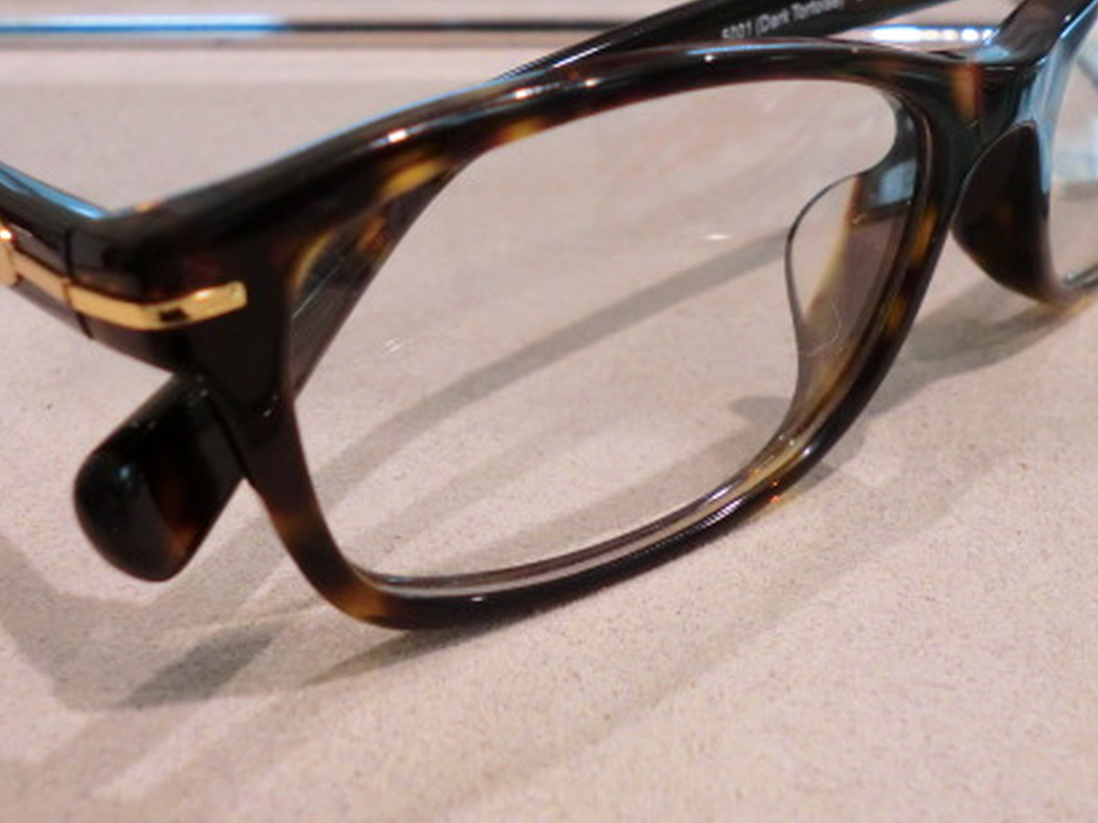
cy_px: 399
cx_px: 482
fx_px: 1585
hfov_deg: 38.2
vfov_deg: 29.1
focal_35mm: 50
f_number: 3.5
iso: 200
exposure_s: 1/60
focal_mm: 5.8
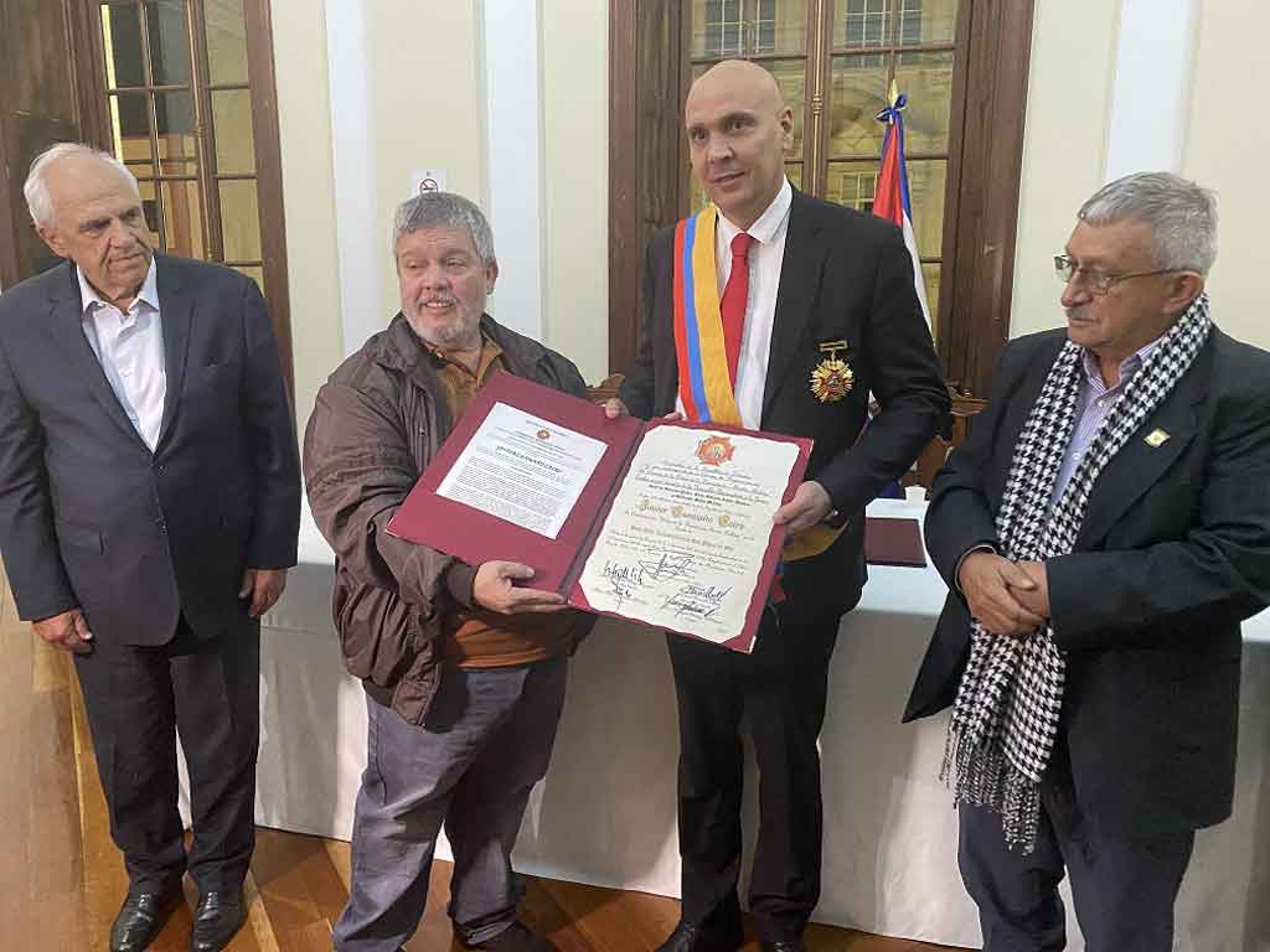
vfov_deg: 53.1
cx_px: 635
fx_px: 954
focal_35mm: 26
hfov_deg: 67.3
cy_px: 476
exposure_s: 1/40
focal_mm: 4.25
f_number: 1.8
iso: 500
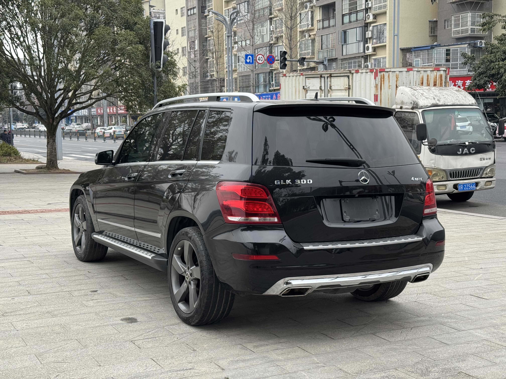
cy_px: 190
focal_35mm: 48
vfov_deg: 30.3
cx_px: 253
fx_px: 702
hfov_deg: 39.7
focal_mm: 6.76
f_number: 1.78
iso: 64
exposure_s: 1/491
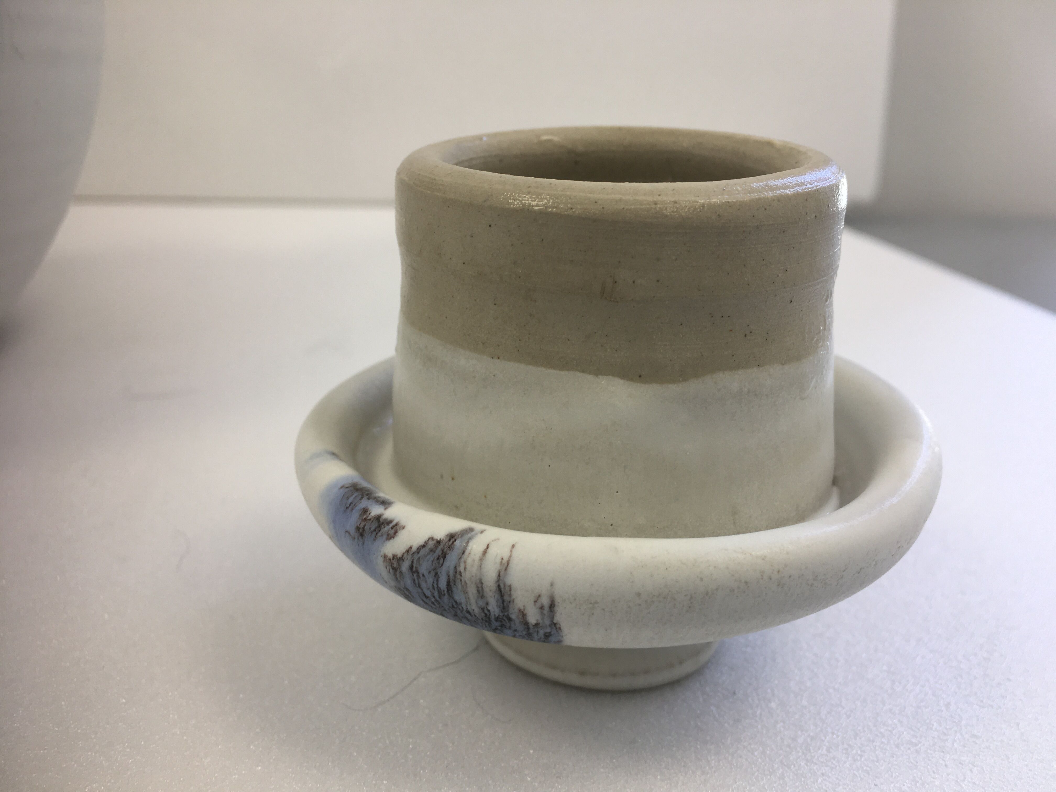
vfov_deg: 48.2
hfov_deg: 61.7
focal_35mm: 29
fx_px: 885
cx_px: 528
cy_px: 396
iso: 25
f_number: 2.2
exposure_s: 1/50
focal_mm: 4.15
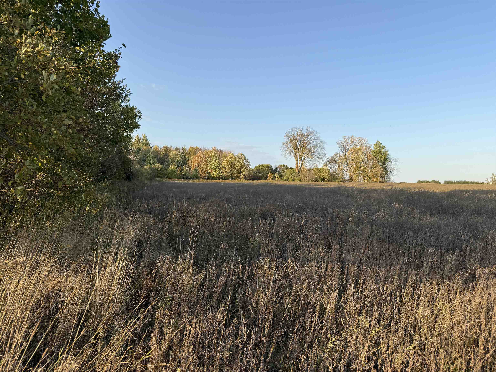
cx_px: 248
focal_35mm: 24
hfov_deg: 71.6
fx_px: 344
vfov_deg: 56.8
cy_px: 186
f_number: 1.78
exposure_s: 1/1689
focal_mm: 6.76
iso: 80
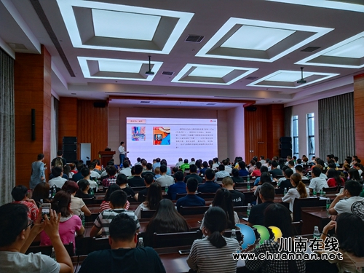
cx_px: 182
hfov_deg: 60.0
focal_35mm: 30
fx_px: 315
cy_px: 136
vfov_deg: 46.8
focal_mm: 3.95
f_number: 1.8
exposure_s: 1/100
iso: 105
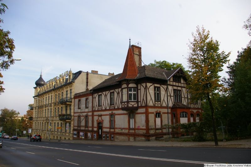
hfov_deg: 67.4
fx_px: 188
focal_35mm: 27
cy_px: 84
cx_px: 126
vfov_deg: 47.9
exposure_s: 1/180
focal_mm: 18
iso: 200
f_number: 8
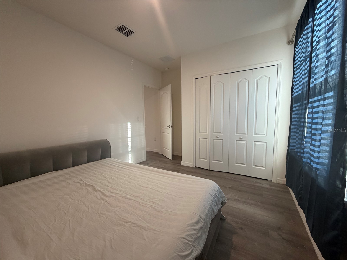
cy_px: 130
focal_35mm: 14
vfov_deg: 85.7
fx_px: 140
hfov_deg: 102.1
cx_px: 174
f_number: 2.2
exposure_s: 1/120
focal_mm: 2.22
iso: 250
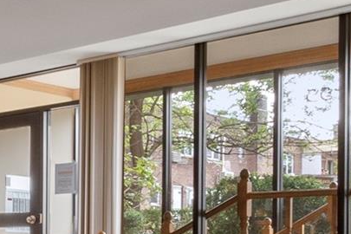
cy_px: 240
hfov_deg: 21.3
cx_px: -168
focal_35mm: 81
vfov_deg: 16.5
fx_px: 790
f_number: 22
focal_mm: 16
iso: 1000
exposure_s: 1/2.5
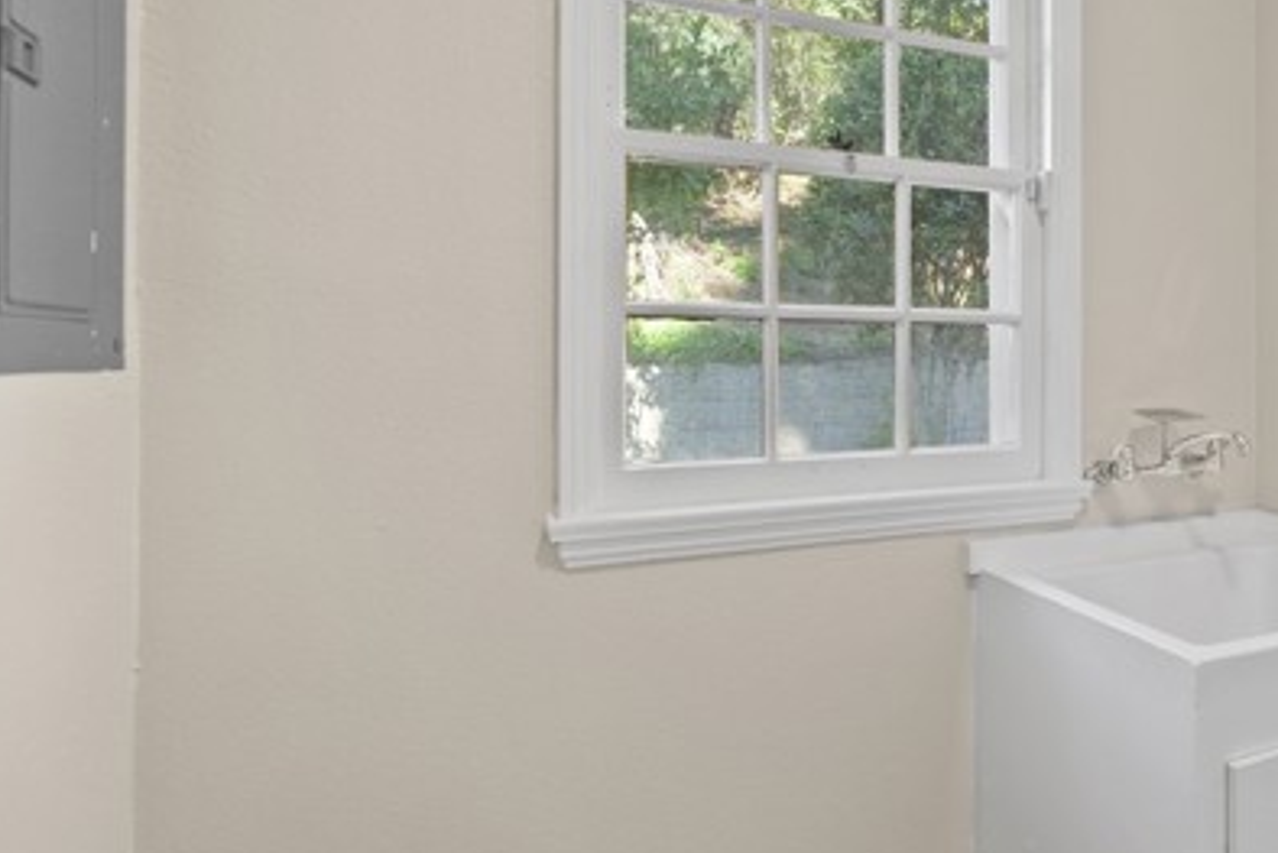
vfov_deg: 49.1
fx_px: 923
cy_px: 323
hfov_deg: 65.5
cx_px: 944
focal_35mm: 26
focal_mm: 16
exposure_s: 1/15
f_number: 4
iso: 640
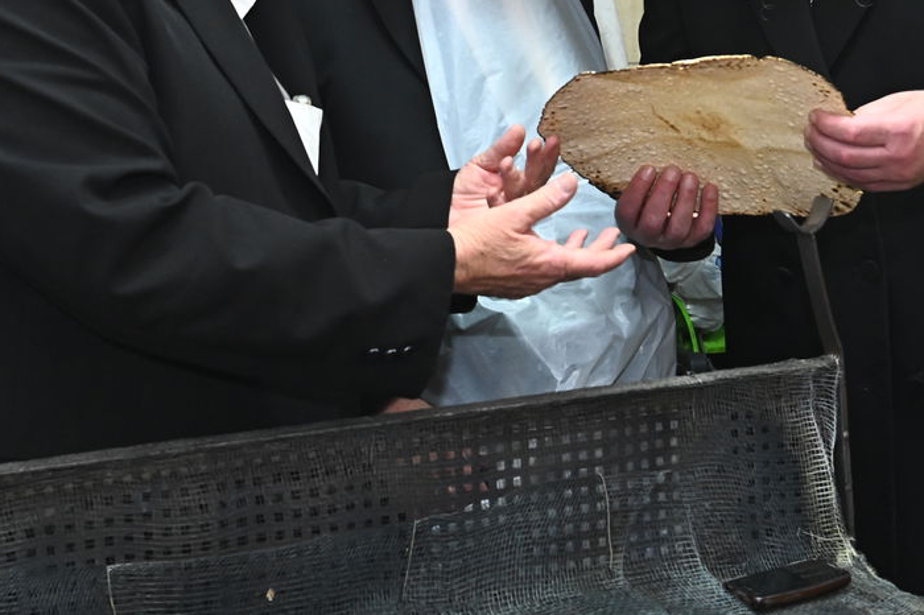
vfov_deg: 14.0
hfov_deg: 21.2
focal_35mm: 96
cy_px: 11
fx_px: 2463
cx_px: 603
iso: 2500
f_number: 7.1
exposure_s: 1/160
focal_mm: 48
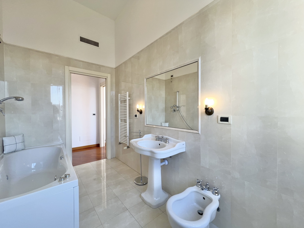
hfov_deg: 106.2
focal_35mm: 13
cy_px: 114
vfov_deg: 89.9
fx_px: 114
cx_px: 152
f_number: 1.8
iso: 25
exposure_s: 1/121
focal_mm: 1.57
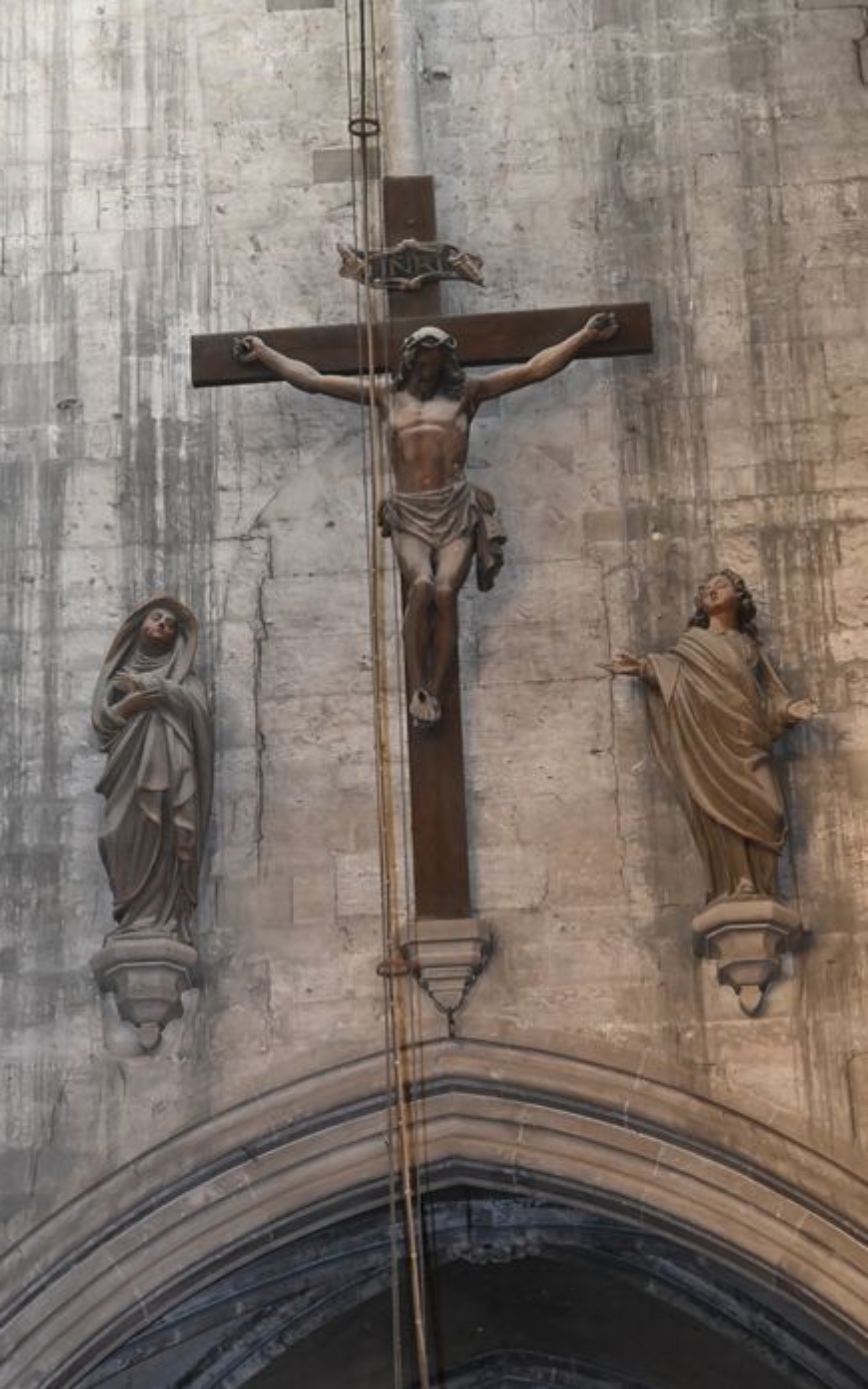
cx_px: 439
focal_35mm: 123
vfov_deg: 17.0
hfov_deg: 10.7
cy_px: 693
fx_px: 4655
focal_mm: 120
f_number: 6.3
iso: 4000
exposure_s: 1/125
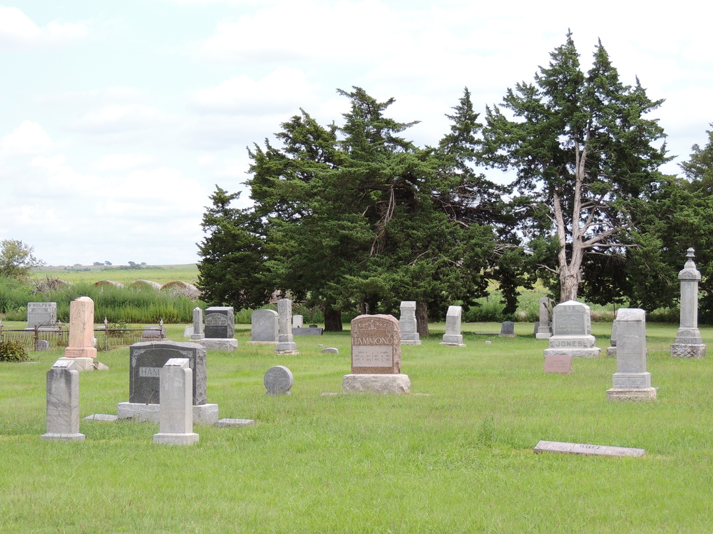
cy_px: 267
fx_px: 2060
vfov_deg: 14.8
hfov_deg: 19.6
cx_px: 356
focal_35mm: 100
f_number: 4.1
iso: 100
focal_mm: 17.8
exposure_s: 1/400
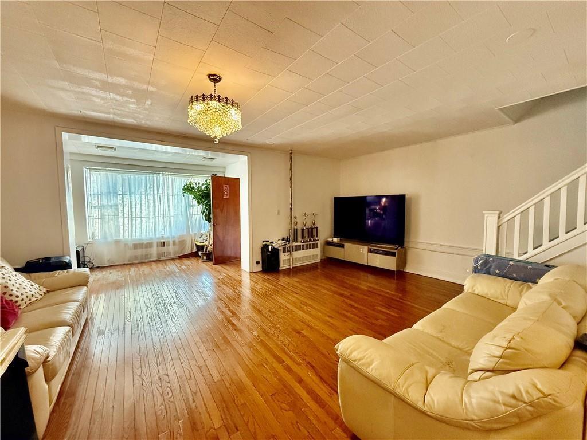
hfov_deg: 102.1
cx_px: 294
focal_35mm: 14
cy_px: 220
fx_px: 237
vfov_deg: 85.7
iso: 640
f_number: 2.2
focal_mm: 2.22
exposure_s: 1/120
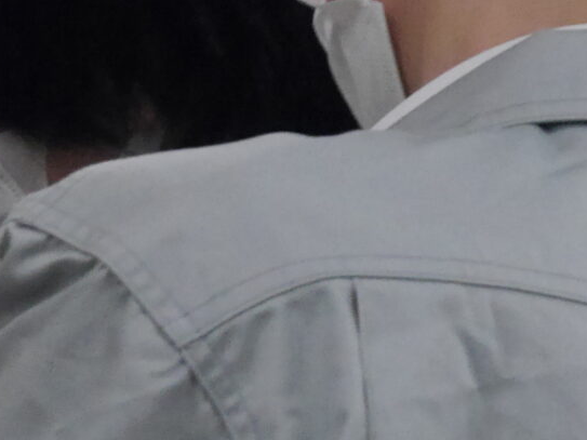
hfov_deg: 5.1
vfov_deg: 3.8
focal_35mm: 389
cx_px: -30
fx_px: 6595
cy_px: 42
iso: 3200
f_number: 5.1
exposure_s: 1/100
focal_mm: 55
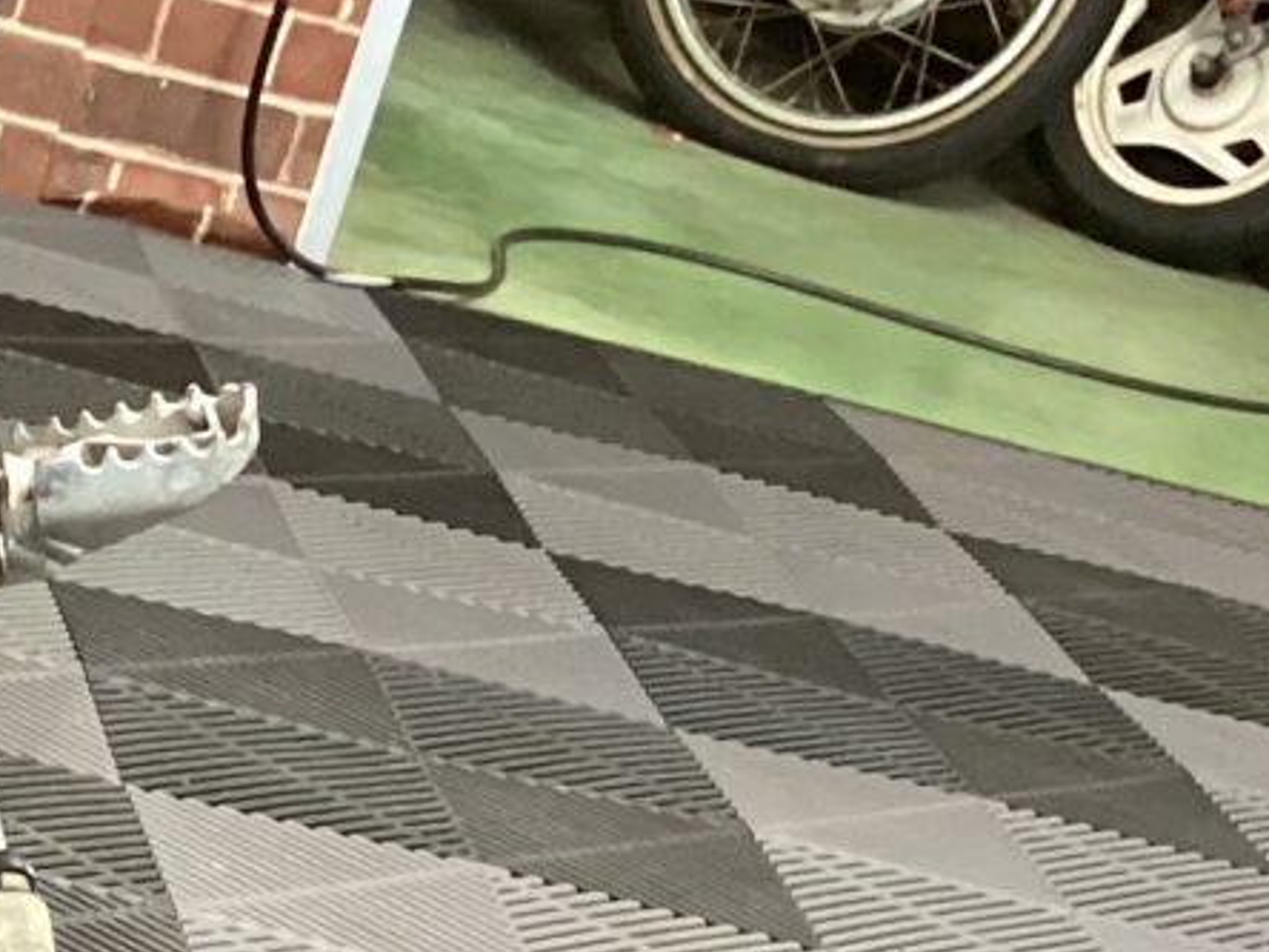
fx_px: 4912
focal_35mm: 134
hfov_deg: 13.8
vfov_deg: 10.4
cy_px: 1707
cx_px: -614
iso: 320
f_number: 2.4
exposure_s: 1/30
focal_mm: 3.3
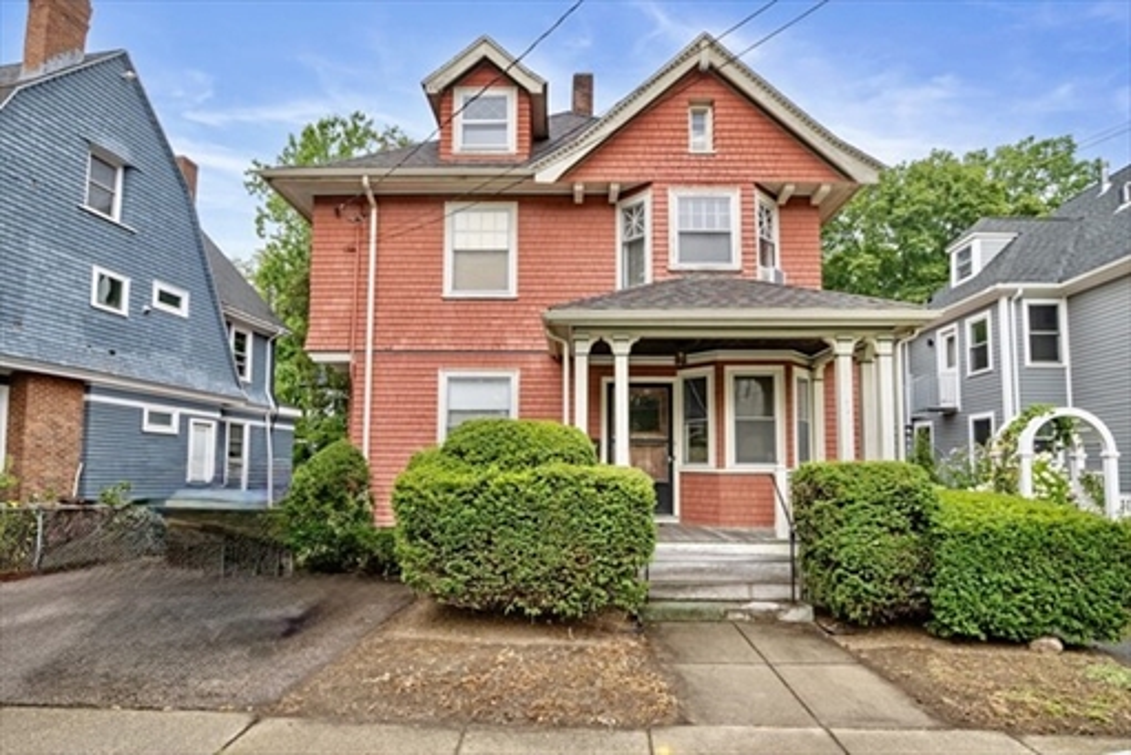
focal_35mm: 18
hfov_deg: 90.0
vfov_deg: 67.4
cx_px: 566
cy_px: 378
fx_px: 566
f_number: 8
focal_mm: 12
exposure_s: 1/200
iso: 320
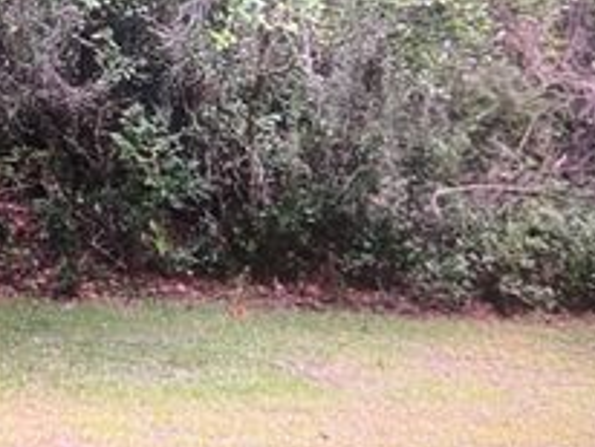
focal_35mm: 63
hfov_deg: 29.7
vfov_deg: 22.5
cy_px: 7
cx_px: 90
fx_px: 1084
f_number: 1.5
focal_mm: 5.7
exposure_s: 1/58
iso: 320
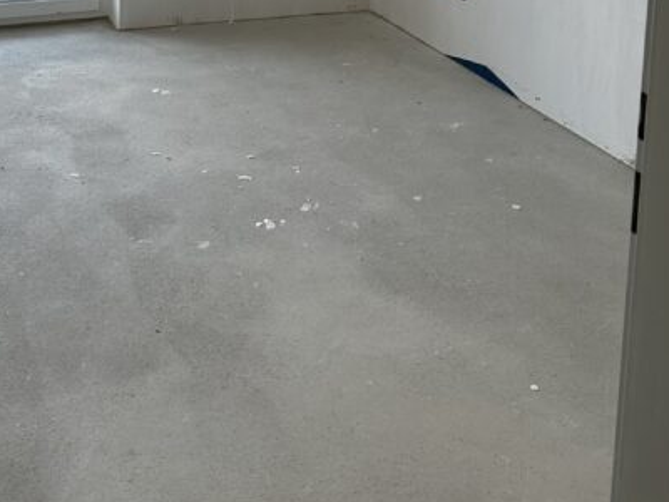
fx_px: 1044
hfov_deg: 35.1
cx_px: 212
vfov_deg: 23.9
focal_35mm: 54
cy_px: -146
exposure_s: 1/138
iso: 100
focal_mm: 6.86
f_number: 1.78
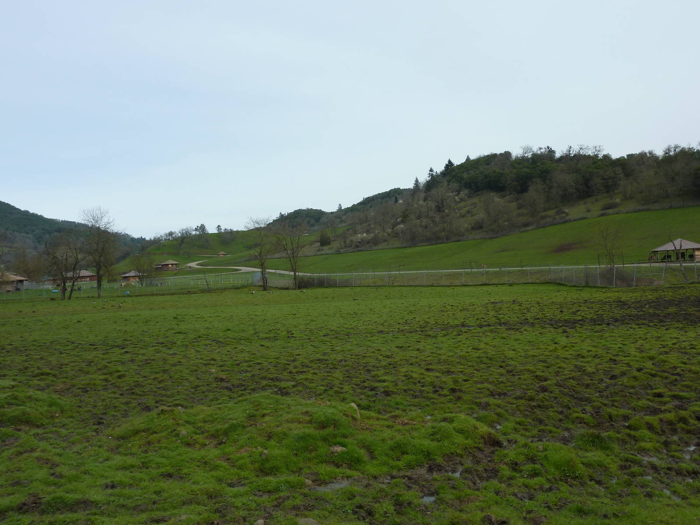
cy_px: 262
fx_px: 607
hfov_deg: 60.0
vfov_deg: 46.8
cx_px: 350
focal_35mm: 30
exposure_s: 1/640
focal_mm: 5
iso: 80
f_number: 4
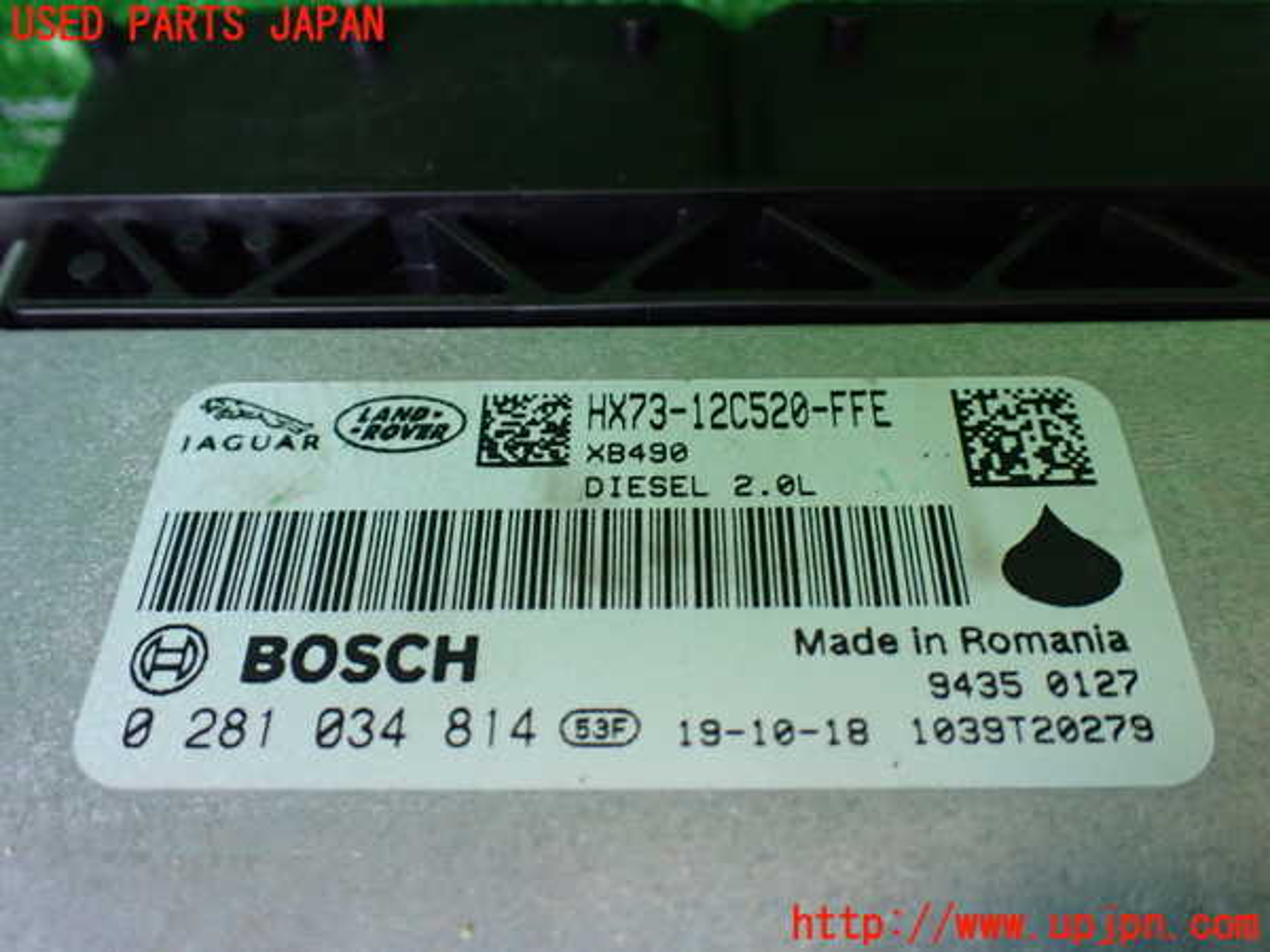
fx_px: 1101
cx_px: 635
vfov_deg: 46.8
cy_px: 476
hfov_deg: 60.0
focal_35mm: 30
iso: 500
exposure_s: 1/125
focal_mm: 5.4
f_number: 2.3
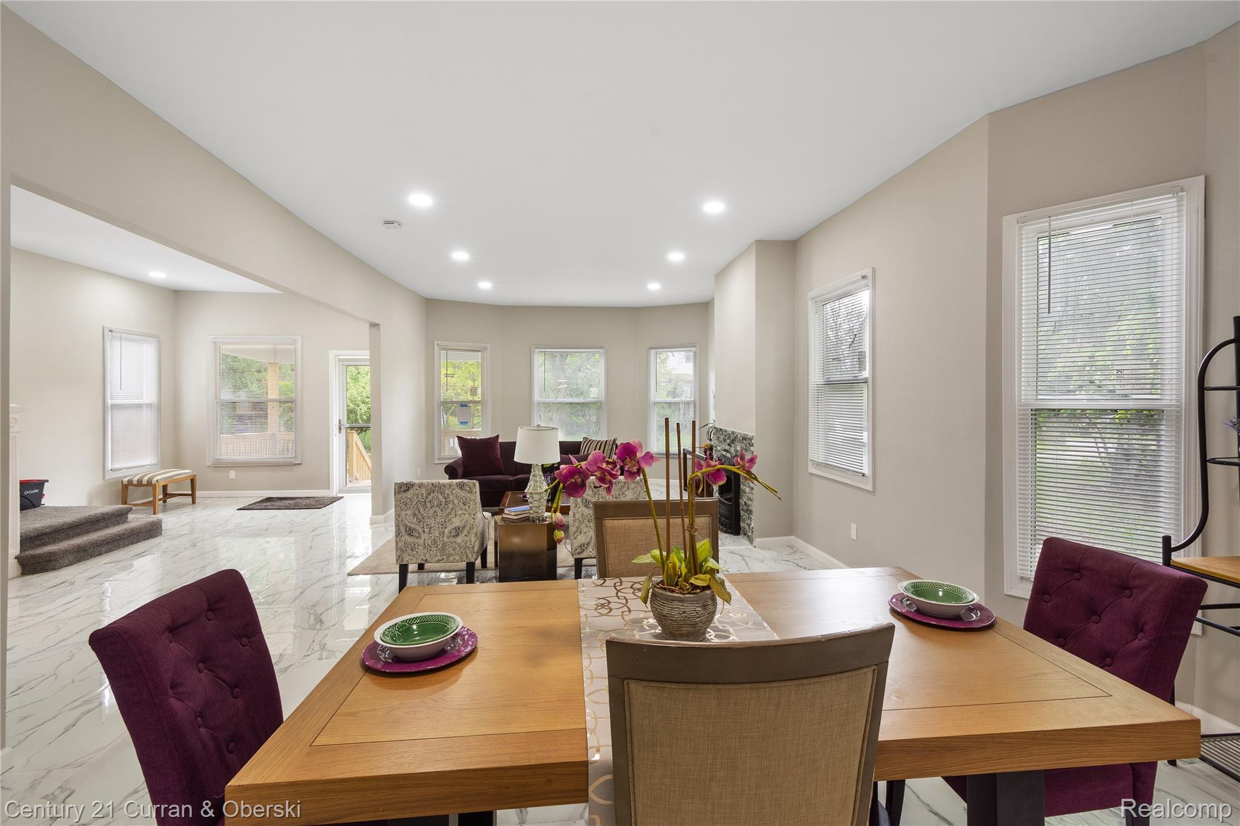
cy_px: 413
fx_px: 517
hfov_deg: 100.4
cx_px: 620
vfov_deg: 77.3
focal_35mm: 15
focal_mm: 10
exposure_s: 1/4
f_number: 10
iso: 250
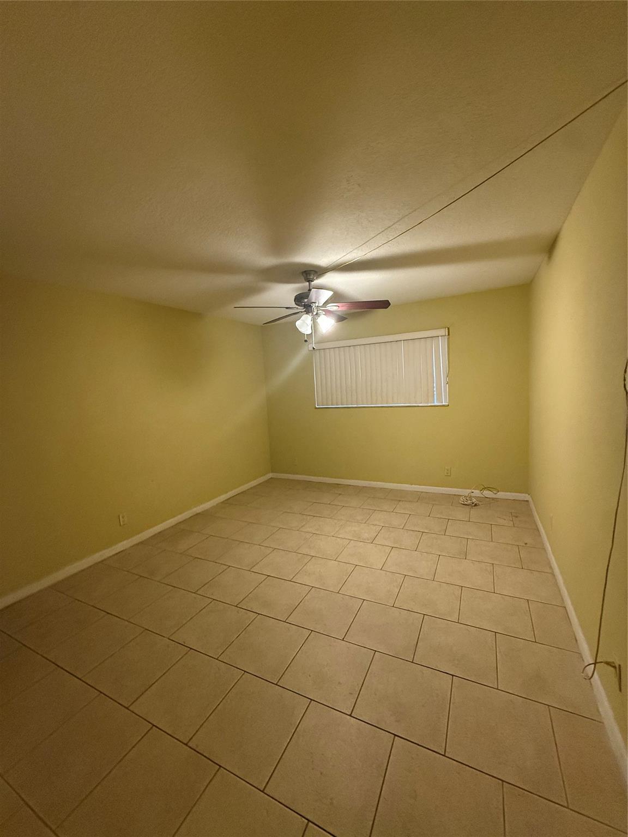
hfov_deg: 85.7
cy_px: 418
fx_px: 339
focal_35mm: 14
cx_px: 314
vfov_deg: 102.1
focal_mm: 2.22
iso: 640
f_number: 2.2
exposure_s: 1/120
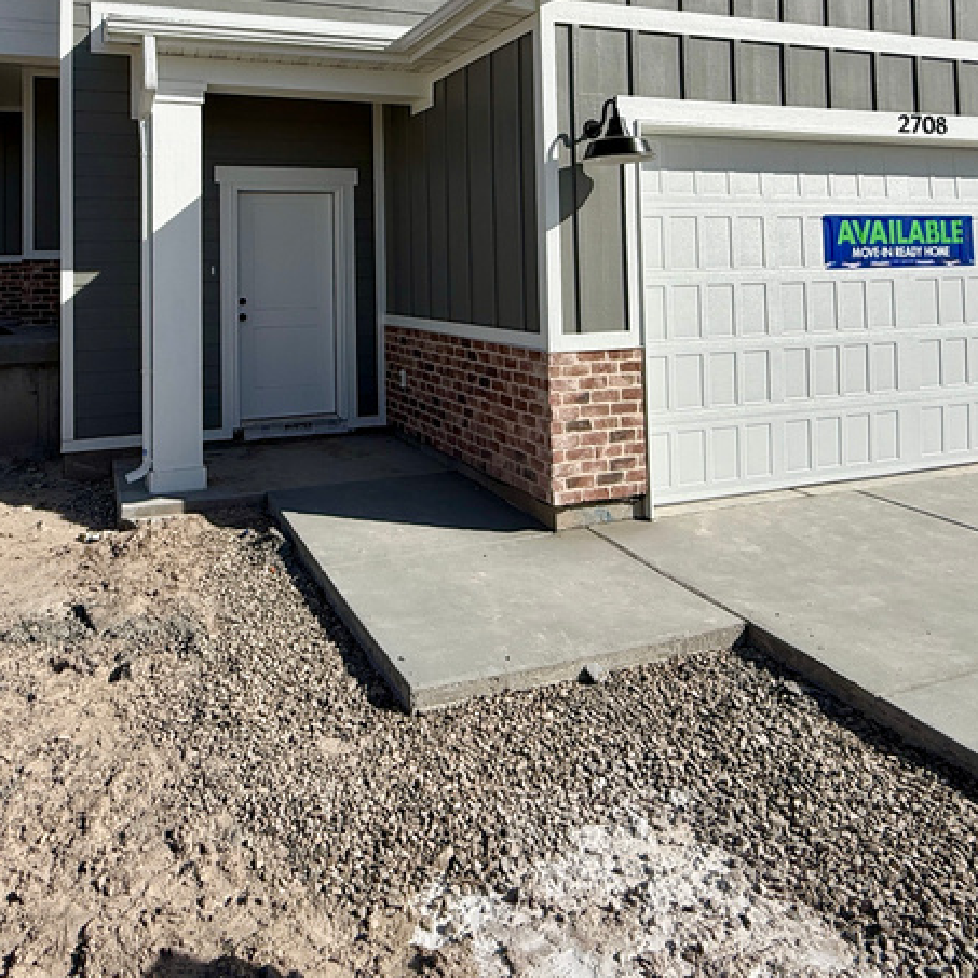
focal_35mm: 28
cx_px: 421
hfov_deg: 57.1
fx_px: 895
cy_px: 231
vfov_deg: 54.3
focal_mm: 2.22
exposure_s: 1/5155
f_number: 2.2
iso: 50
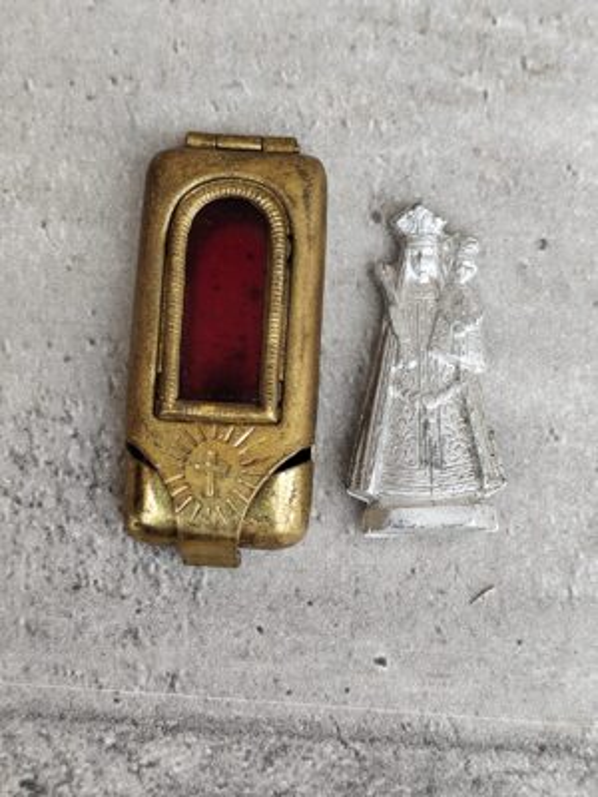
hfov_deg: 15.9
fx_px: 2142
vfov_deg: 21.1
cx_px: 299
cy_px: 398
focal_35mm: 93
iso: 64
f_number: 1.65
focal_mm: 6.19
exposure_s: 1/100
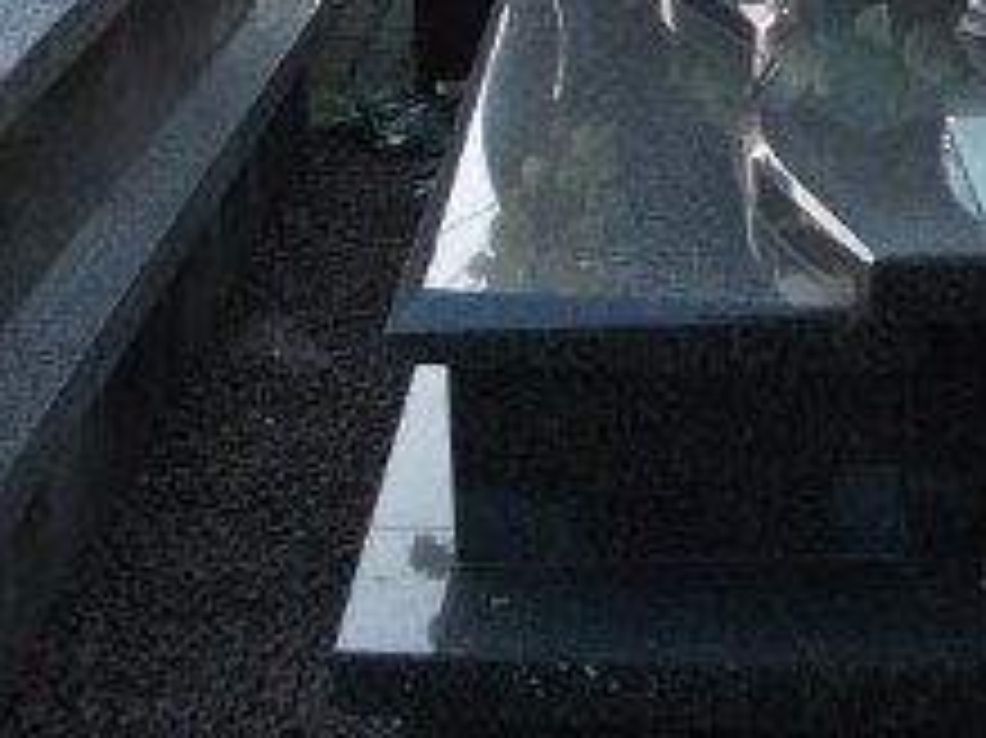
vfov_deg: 17.3
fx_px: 2334
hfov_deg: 23.5
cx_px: 792
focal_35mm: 82
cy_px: -90
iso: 160
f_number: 2.7
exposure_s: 1/250
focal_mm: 4
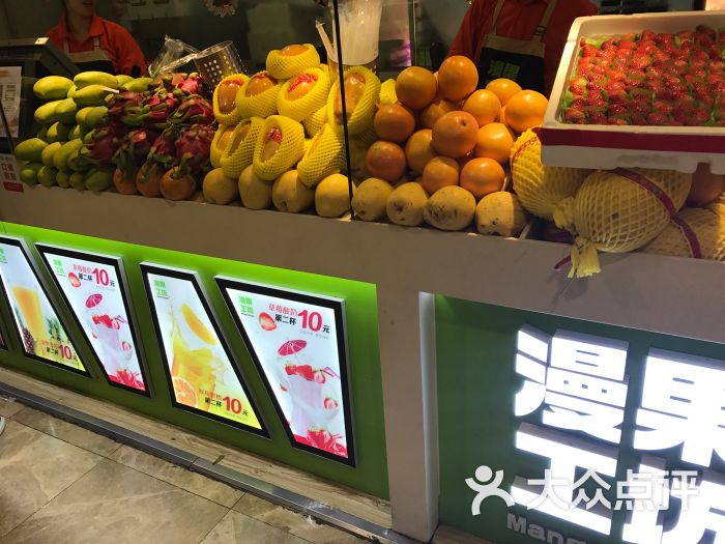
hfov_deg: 63.4
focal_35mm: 28
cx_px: 362
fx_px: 586
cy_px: 272
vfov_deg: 49.7
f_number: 1.8
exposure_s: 1/100
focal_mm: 3.99
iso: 40
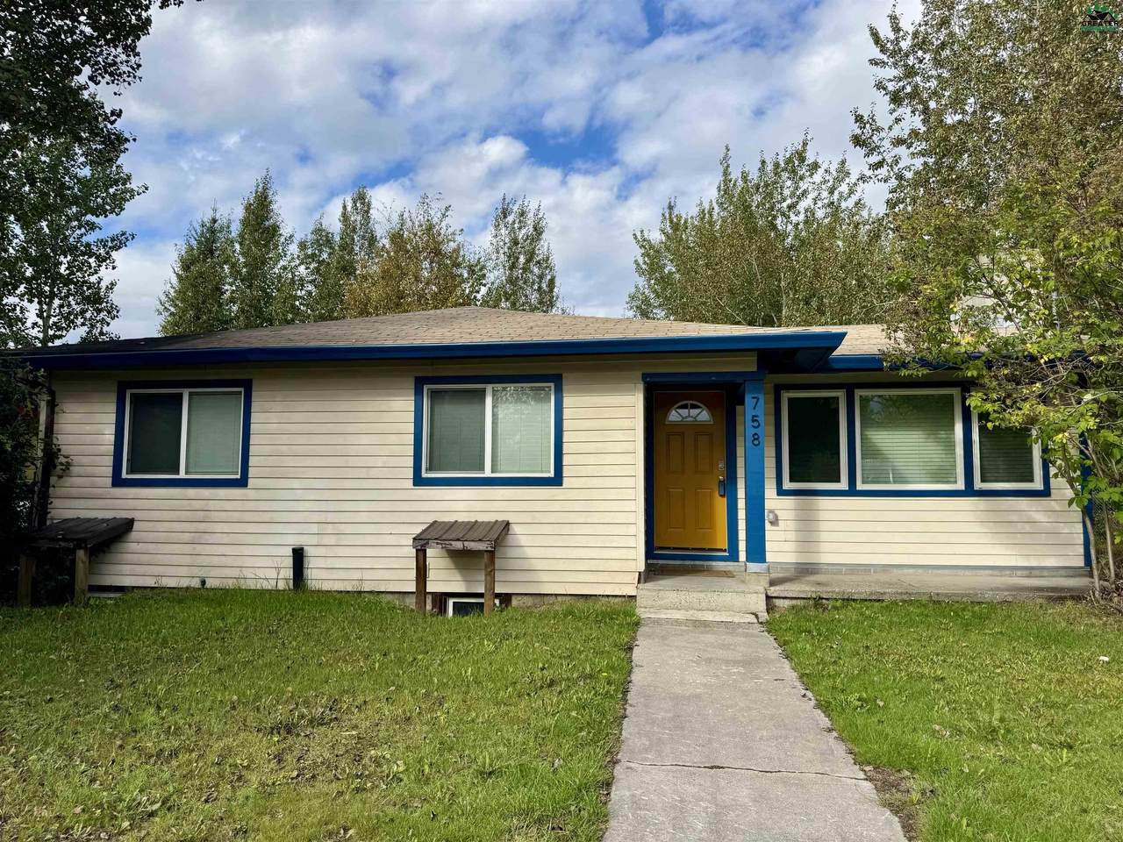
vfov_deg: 56.8
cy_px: 421
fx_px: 779
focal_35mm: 24
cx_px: 562
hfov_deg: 71.6
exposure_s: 1/4049
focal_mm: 6.76
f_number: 1.78
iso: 80
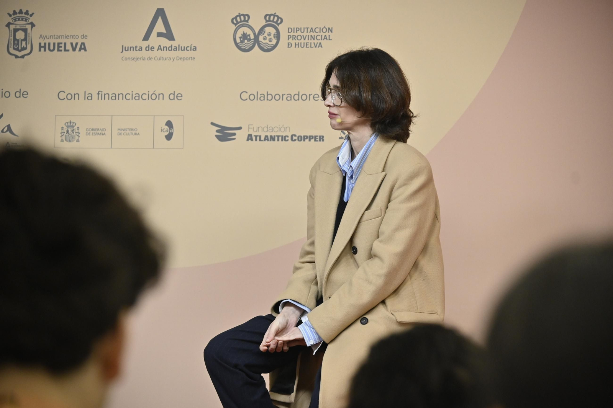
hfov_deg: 11.4
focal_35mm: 180
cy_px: 204
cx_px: 306
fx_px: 3064
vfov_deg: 7.6
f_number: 5.3
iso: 1600
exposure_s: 1/320
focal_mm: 120
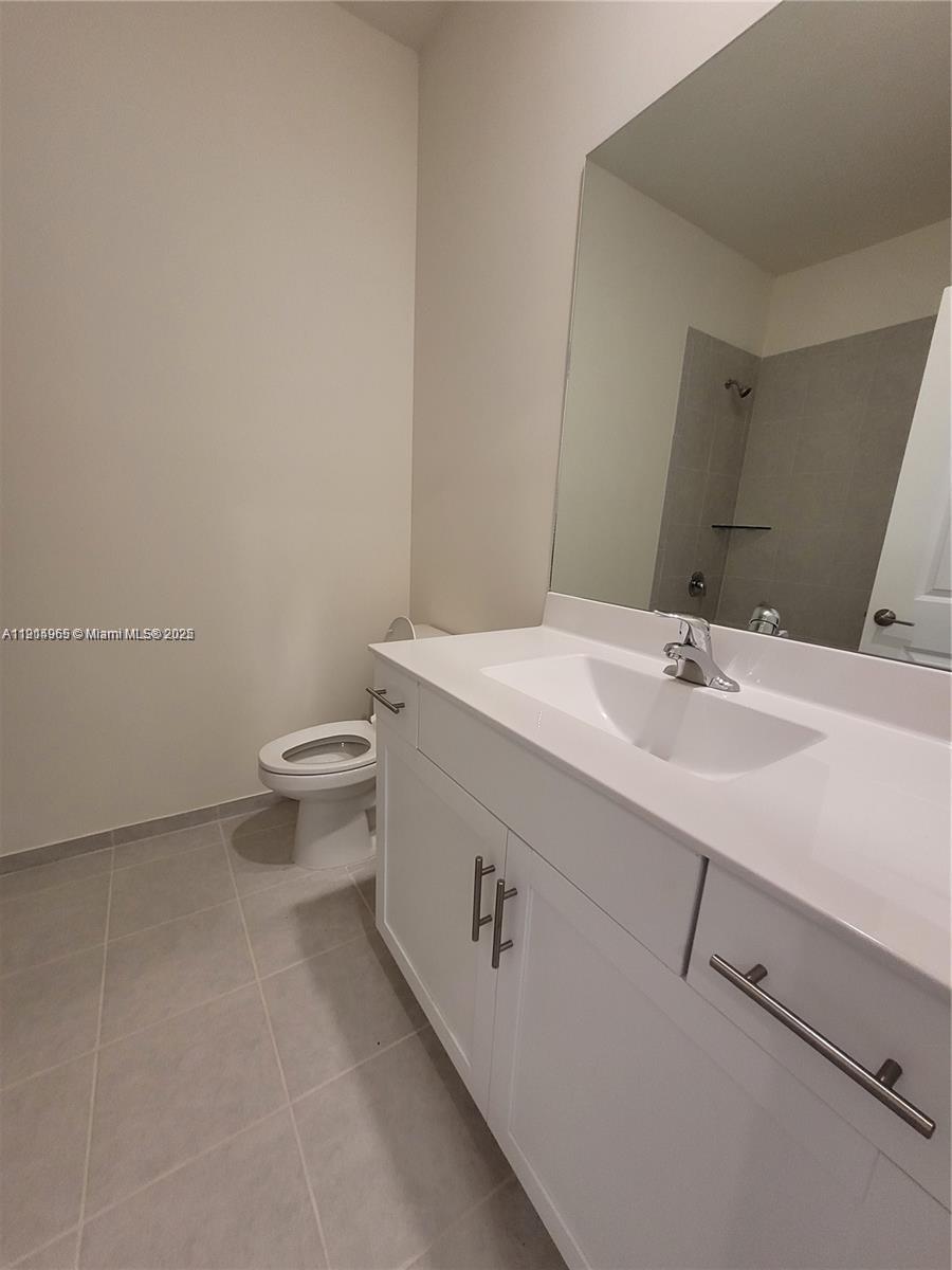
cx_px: 476
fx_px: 477
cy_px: 635
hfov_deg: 89.9
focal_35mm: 13
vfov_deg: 106.2
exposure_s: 1/60
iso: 200
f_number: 2.2
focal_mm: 1.74
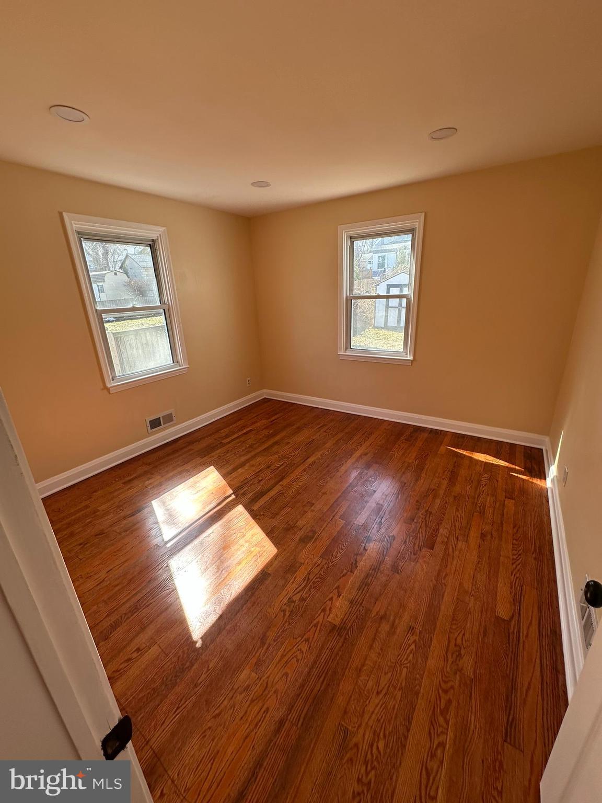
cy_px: 402
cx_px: 301
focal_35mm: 14
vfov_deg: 102.1
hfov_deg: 85.7
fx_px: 325
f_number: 2.2
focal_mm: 2.22
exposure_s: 1/108
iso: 40
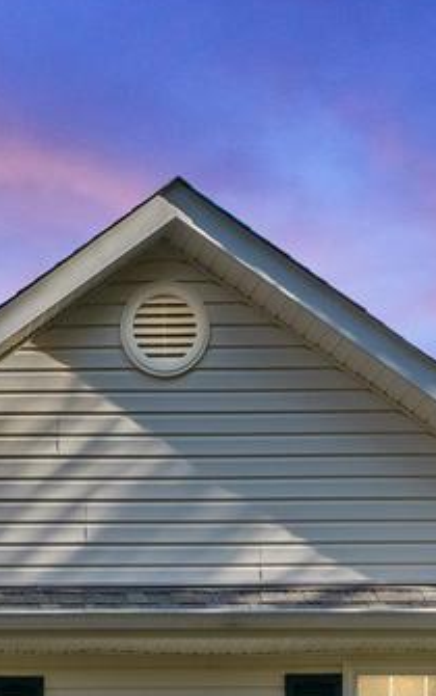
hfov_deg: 11.4
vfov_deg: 18.7
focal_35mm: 105
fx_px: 1992
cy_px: 837
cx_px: -411
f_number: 13
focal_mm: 24
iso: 250
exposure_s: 1/100
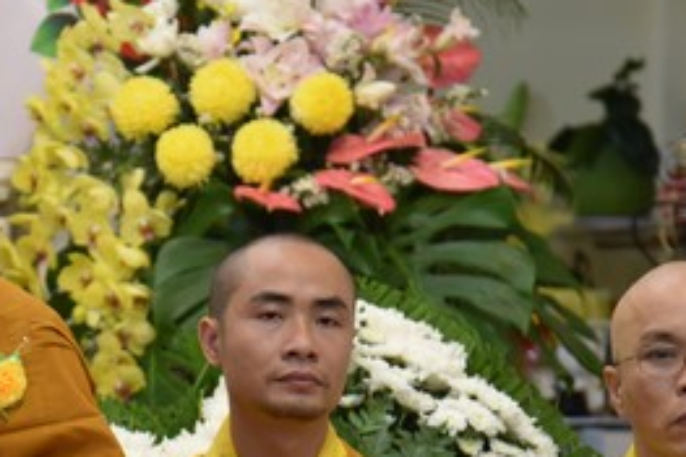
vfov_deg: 4.6
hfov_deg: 6.9
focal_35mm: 297
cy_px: 332
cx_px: 86
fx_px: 5656
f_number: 4
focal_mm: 120
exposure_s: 1/125
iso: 1000
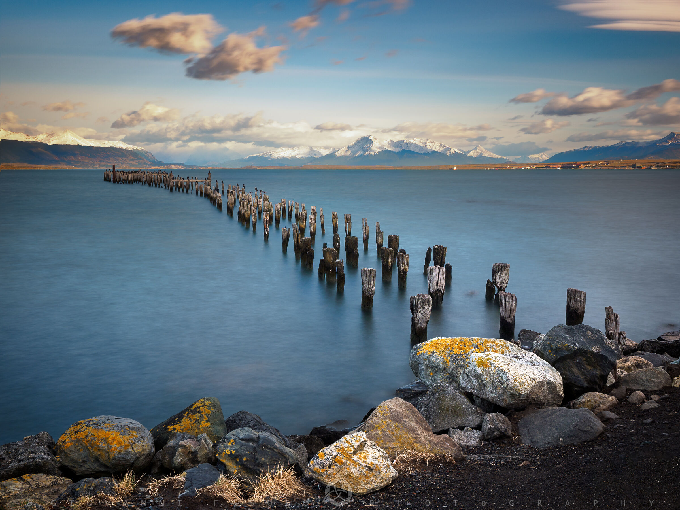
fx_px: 707
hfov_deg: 51.4
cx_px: 340
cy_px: 255
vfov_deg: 39.7
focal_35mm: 36
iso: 64
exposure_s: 8
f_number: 7.1
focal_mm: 18
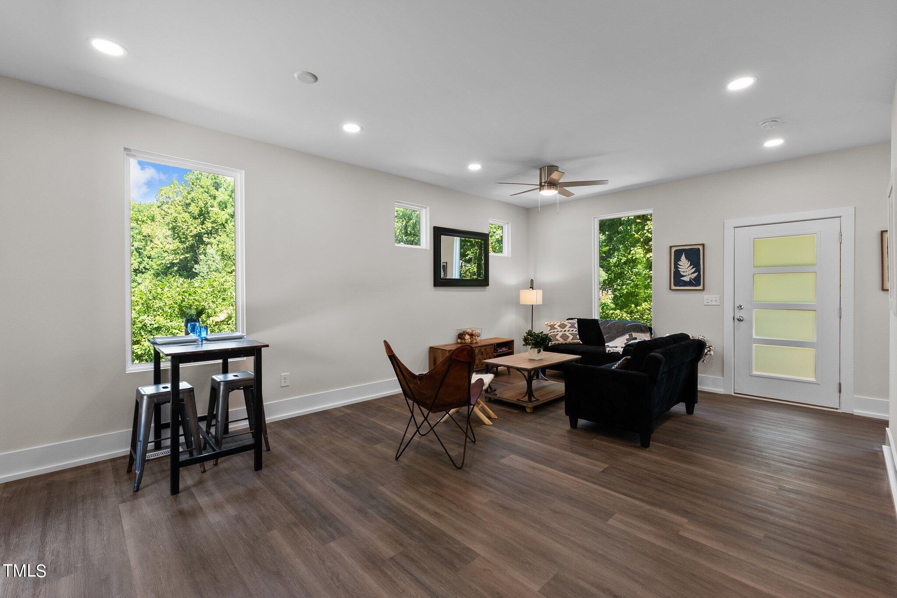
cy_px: 299
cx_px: 448
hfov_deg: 100.4
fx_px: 374
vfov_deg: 77.3
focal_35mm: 15
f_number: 7.1
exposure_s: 1/20
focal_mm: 10
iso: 500
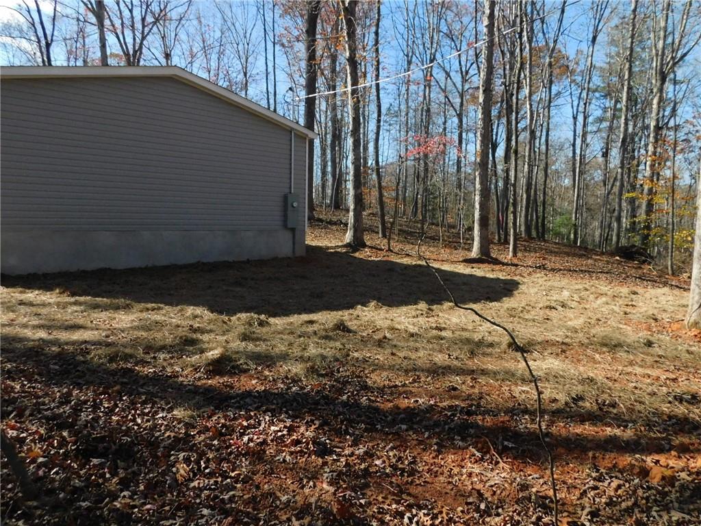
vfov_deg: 54.9
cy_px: 263
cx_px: 350
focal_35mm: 25
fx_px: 506
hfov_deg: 69.4
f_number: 6.2
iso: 400
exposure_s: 1/640
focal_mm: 4.5
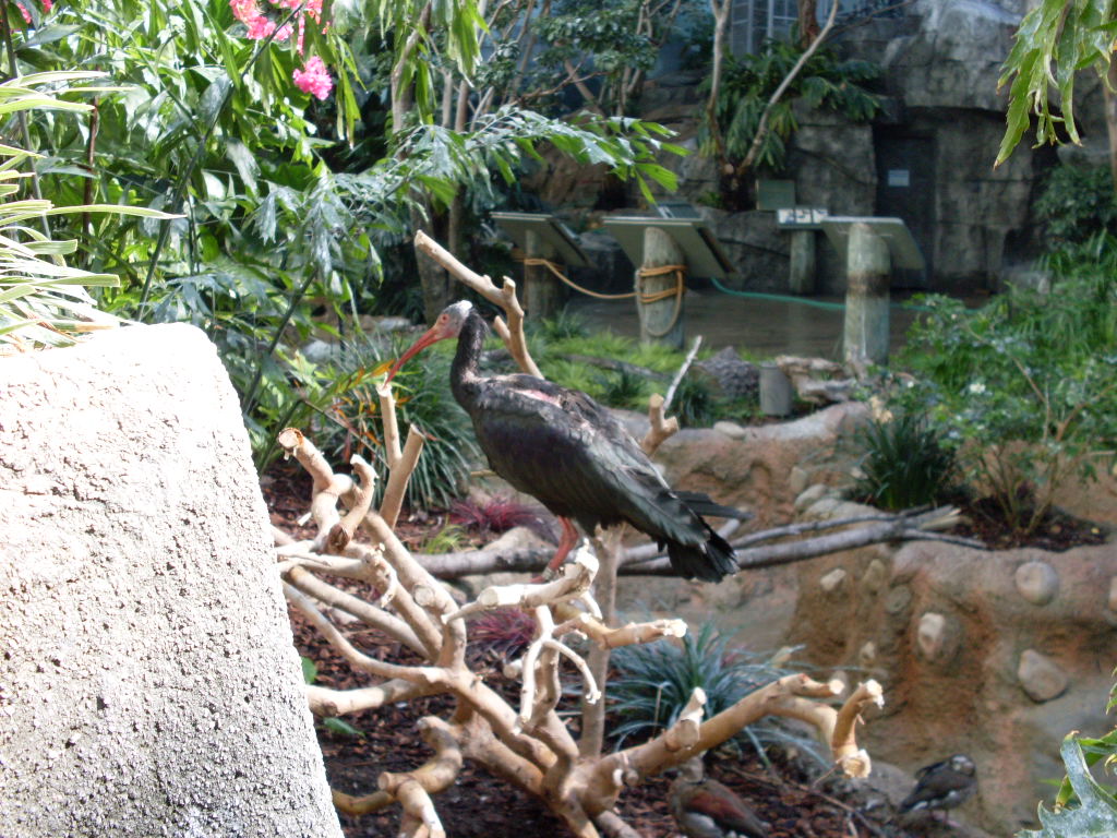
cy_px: 419
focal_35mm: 38
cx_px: 558
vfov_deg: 37.7
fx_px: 1226
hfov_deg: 49.0
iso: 80
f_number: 2.8
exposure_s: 1/125
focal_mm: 6.3
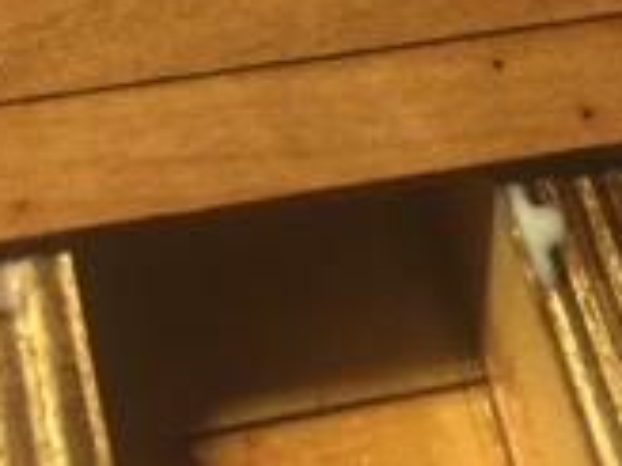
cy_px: -68
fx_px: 2030
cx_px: 341
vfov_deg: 12.8
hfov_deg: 17.4
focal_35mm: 113
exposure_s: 1/33
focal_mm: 4.15
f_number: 2.2
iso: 160
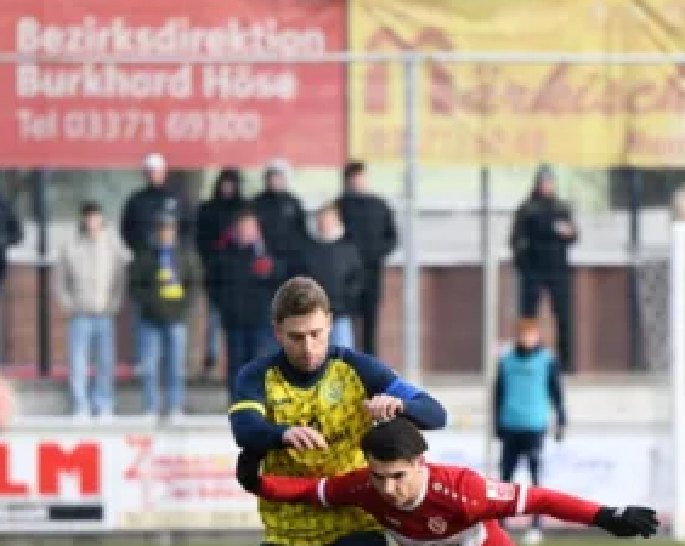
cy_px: 505
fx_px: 13812
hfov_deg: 2.8
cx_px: 549
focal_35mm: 682
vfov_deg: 2.3
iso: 500
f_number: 2.8
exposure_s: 1/2500
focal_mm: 200
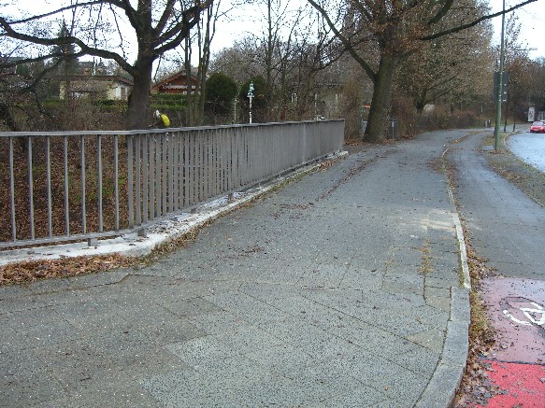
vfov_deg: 37.7
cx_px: 272
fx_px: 598
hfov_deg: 49.0
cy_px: 204
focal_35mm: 38
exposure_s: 1/100
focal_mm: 7.9
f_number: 2.8
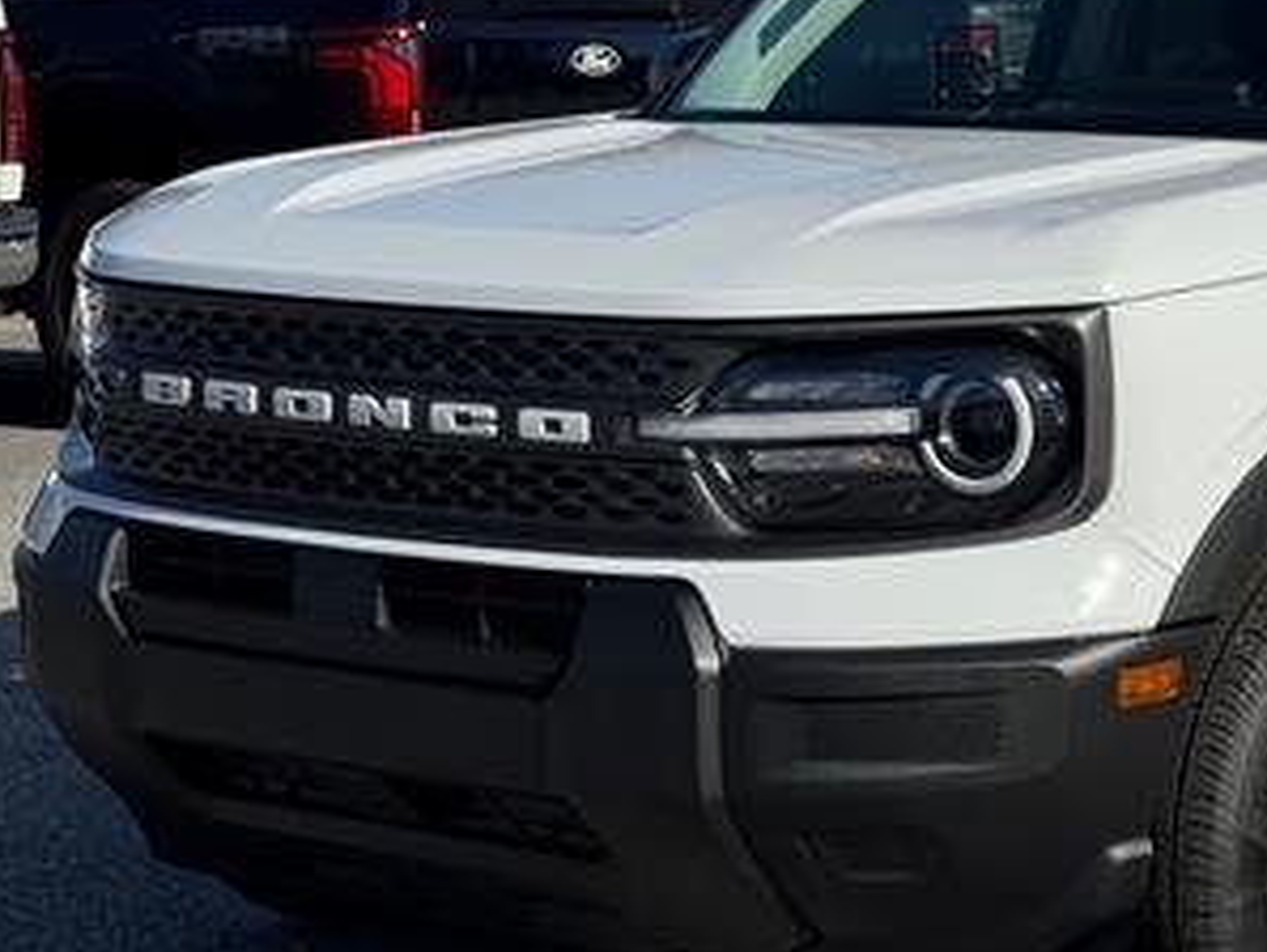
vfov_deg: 14.4
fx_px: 3773
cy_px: 484
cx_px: 1131
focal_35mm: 103
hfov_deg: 18.8
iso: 64
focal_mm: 6.76
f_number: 1.78
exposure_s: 1/7937
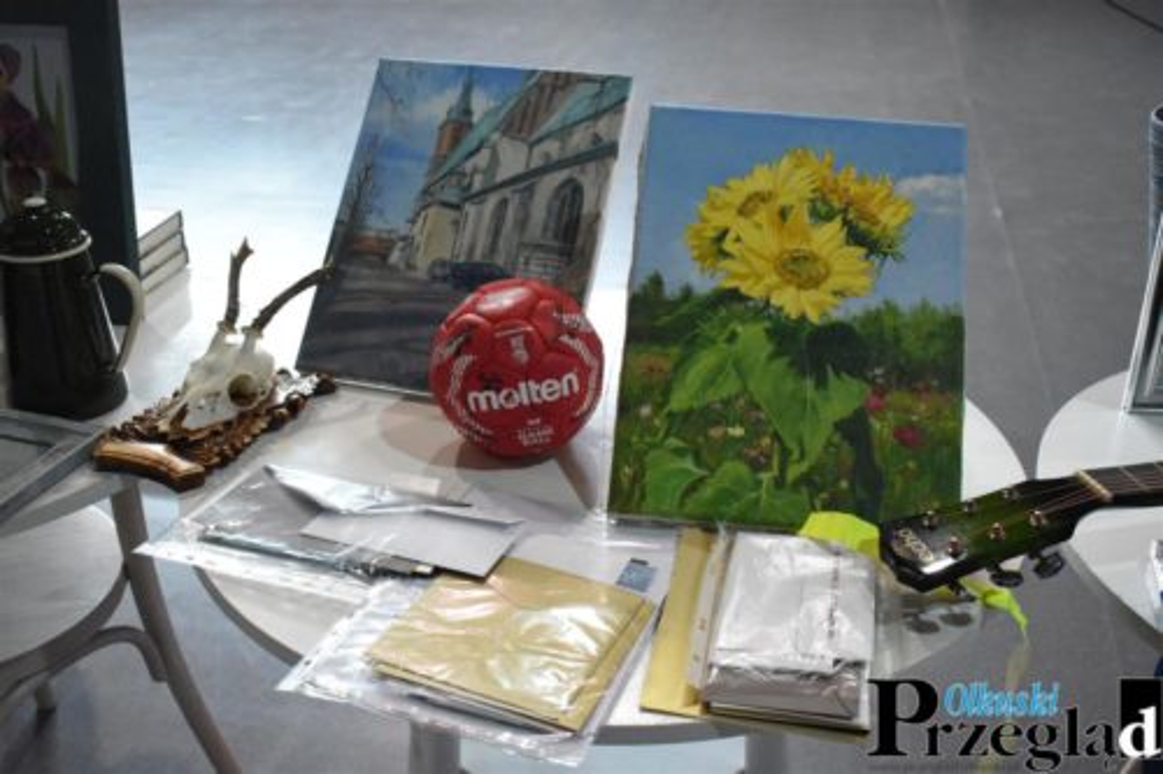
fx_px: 1211
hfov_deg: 51.3
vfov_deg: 35.5
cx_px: 582
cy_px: 387
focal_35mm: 38
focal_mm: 25
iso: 6400
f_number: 5
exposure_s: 1/400
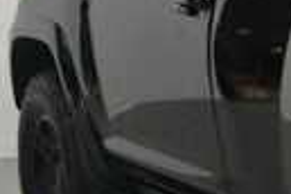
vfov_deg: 7.7
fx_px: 1439
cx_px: 632
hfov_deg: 10.4
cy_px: 88
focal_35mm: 178
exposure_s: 1/160
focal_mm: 24
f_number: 10
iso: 100
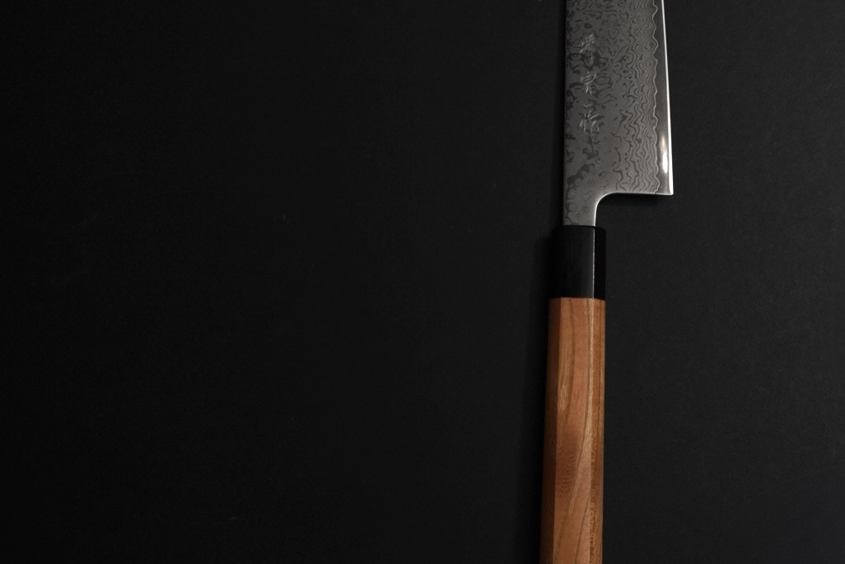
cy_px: 164
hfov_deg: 37.2
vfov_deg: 25.4
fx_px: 1243
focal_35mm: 53
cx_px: 561
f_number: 5
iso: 1000
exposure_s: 1/160
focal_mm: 22.4
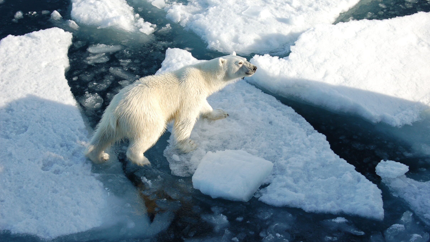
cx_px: 215
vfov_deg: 14.0
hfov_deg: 24.6
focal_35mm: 87
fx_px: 987
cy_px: 116
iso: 200
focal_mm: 55
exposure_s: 1/320
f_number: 9
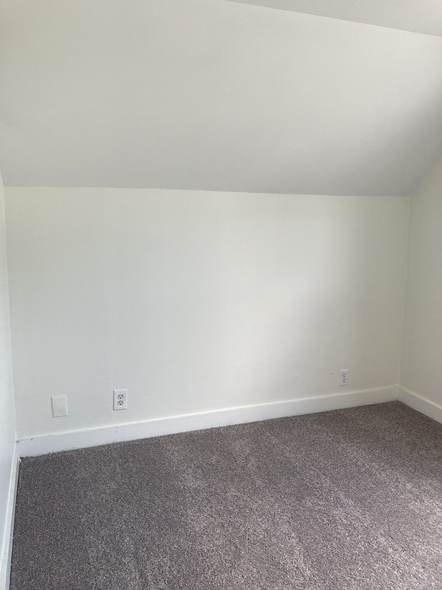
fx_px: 477
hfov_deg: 49.7
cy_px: 295
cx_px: 221
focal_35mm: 28
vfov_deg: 63.4
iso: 40
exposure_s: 1/120
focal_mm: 3.99
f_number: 1.8
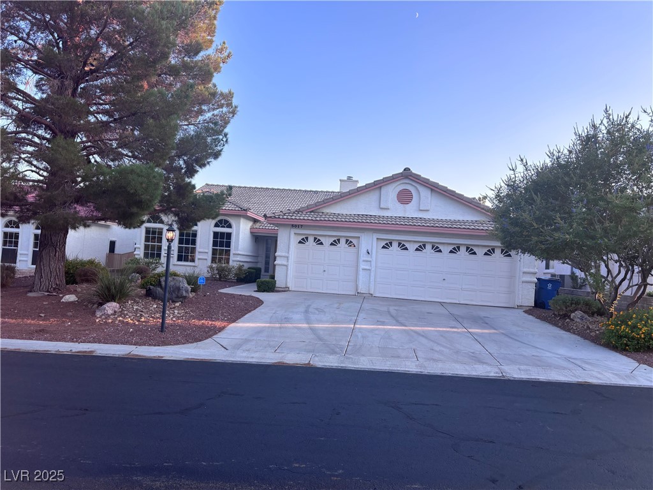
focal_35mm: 26
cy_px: 245
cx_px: 326
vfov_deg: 53.1
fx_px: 490
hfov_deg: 67.3
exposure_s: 1/634
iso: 50
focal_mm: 5.96
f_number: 1.6
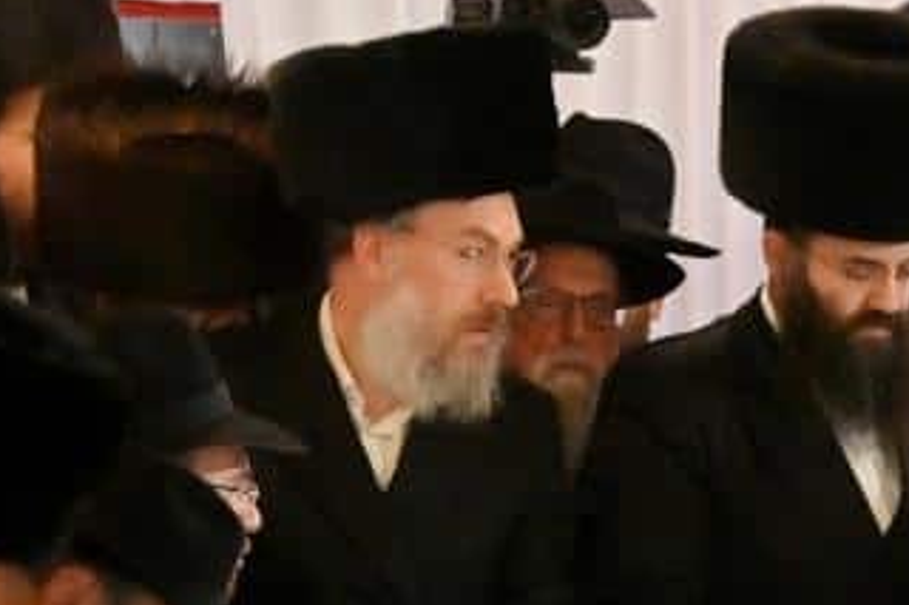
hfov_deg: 3.5
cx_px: 1346
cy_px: 506
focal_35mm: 585
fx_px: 14763
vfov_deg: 2.3
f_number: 2.8
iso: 1250
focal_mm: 122
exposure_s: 1/160
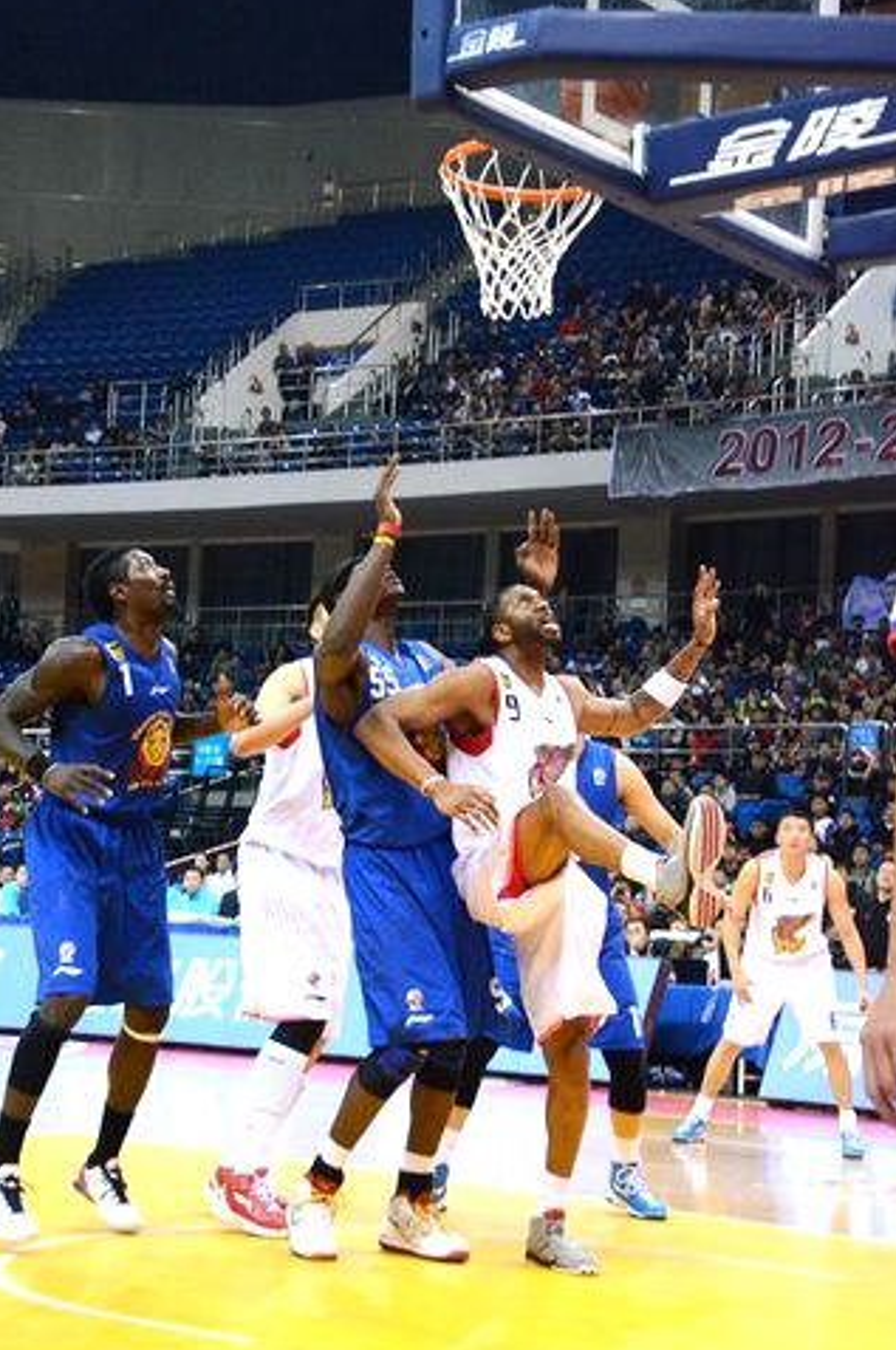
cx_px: 418
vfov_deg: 29.3
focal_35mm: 69
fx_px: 2585
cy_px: 695
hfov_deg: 19.7
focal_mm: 40
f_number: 5
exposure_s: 1/640
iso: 5000
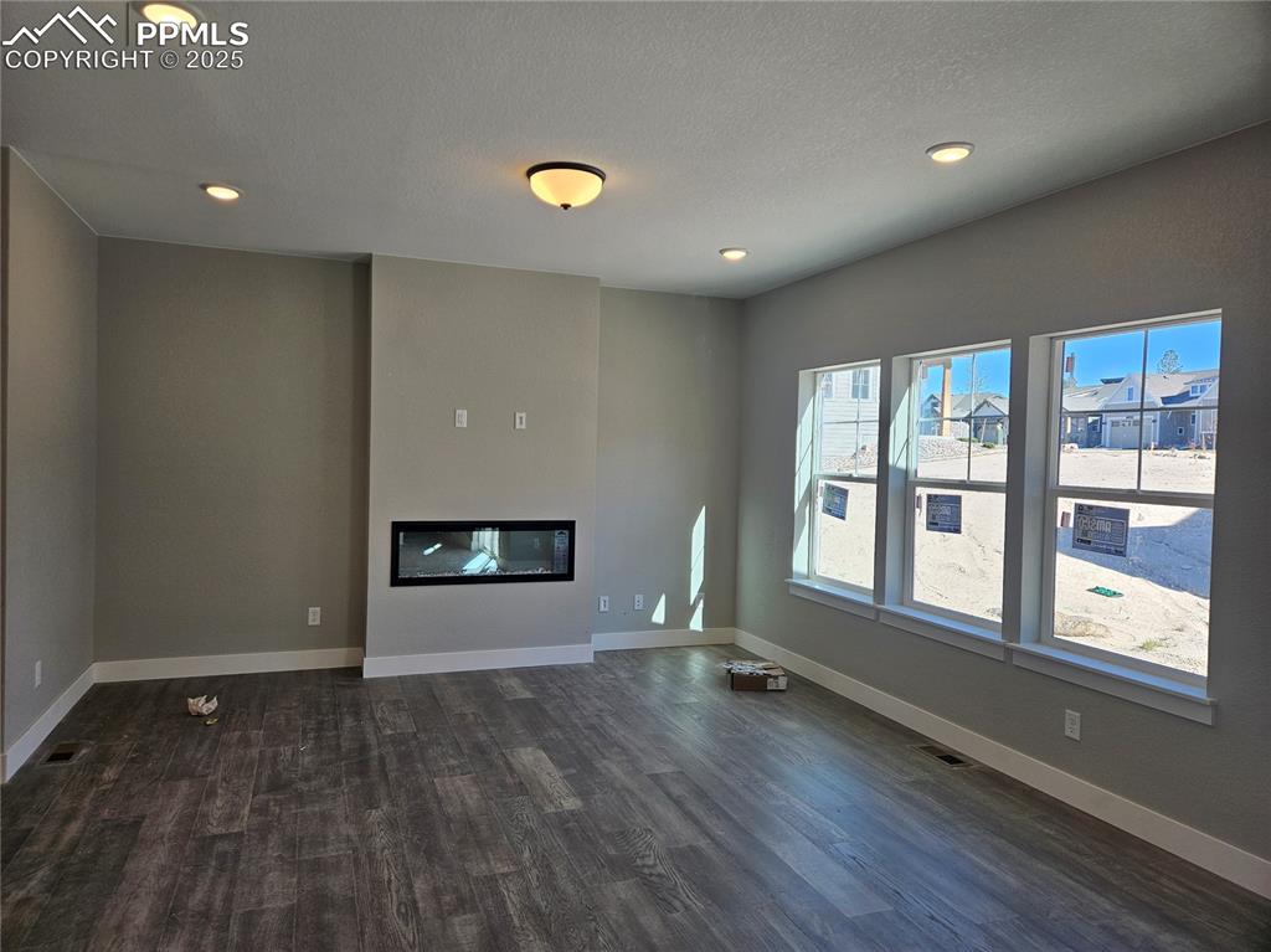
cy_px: 476
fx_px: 844
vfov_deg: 58.8
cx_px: 636
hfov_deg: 74.0
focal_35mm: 23
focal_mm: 5.4
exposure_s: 1/187
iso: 25
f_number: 1.8
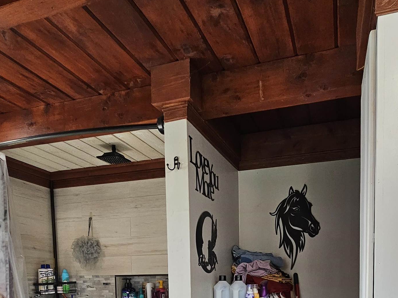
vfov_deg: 40.9
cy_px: 310
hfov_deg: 61.5
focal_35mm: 29
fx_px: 333
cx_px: 220
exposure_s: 1/60
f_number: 2.2
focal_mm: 2.2
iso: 160
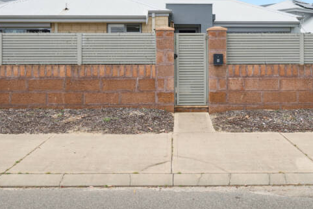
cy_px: 53
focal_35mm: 37
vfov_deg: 35.3
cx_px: 188
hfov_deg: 51.7
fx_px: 321
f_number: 8
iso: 100
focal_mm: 21.5
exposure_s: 1/200
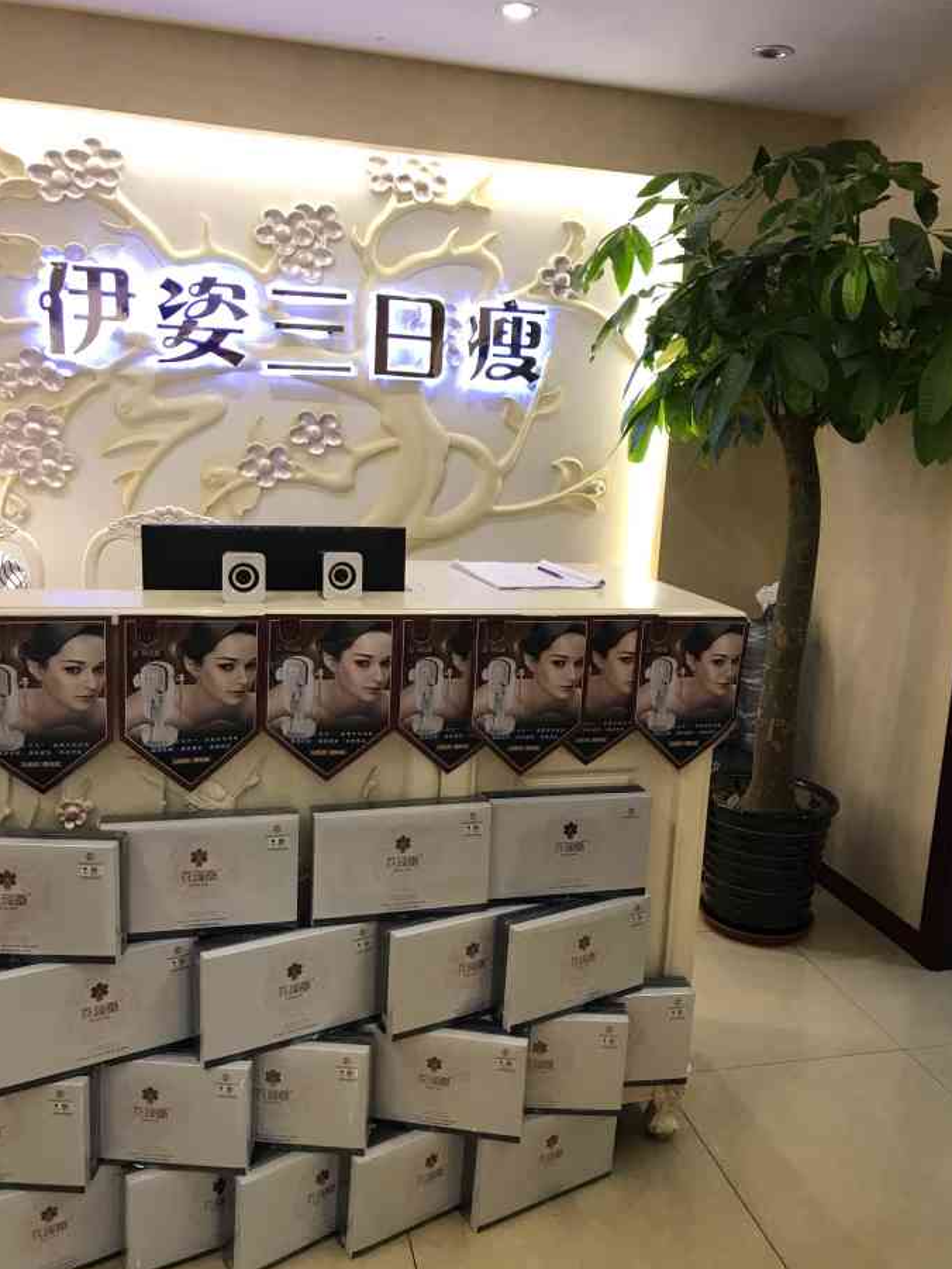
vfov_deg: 61.7
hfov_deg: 48.2
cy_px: 632
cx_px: 490
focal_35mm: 29
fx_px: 1063
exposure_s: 1/17
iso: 50
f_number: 1.8
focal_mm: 3.99
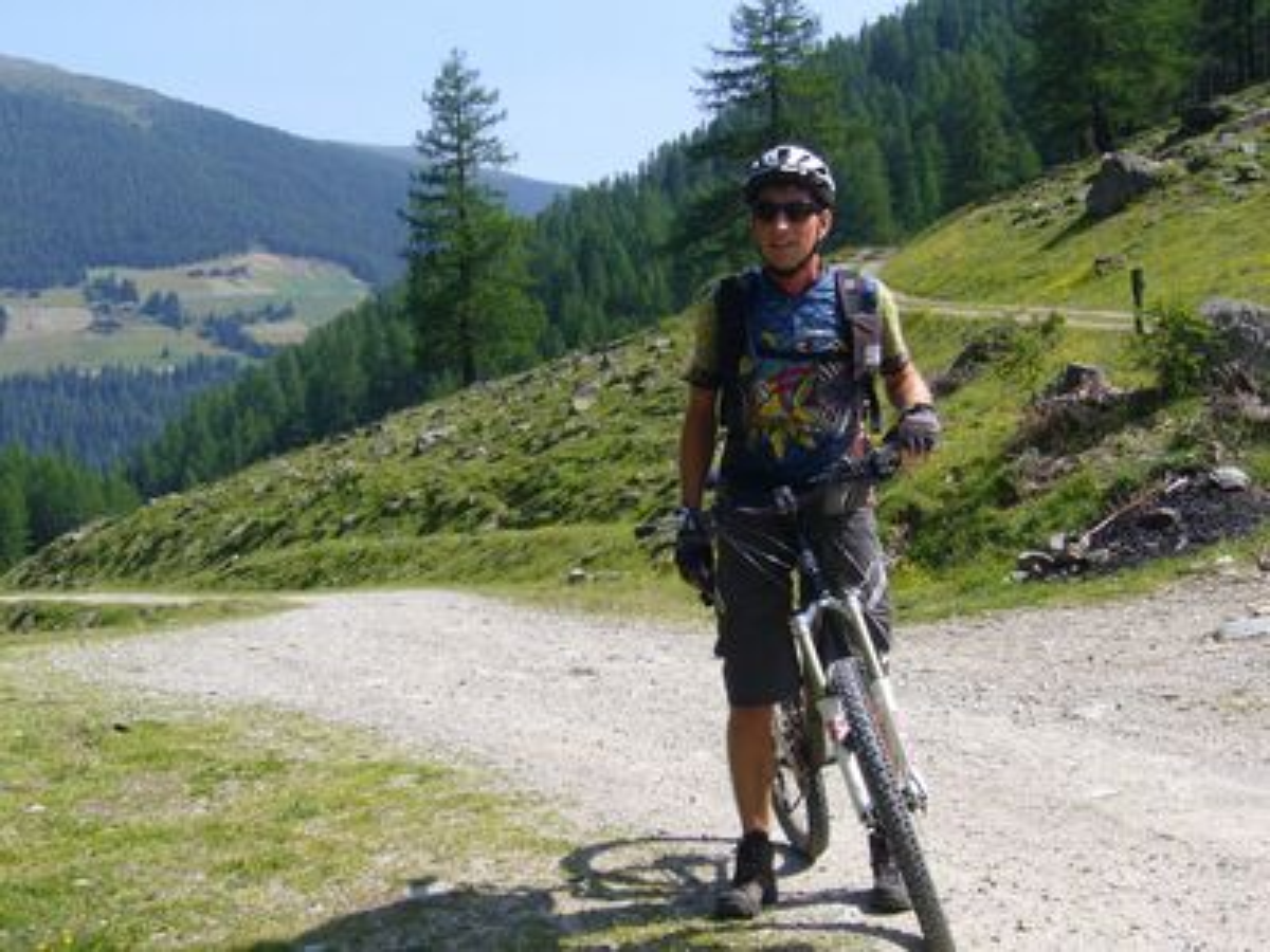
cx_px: 635
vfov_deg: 29.1
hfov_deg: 38.2
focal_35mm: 50
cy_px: 476
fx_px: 1834
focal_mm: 8.3
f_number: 6.7
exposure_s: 1/160
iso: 80
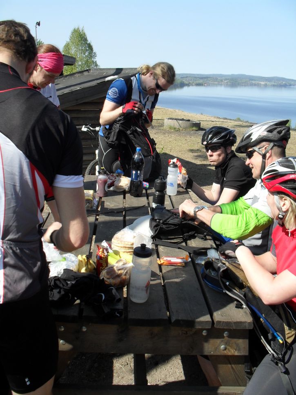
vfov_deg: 52.6
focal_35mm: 35
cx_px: 148
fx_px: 399
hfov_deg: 40.7
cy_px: 198
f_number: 8.4
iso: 100
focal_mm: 6.3
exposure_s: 1/125
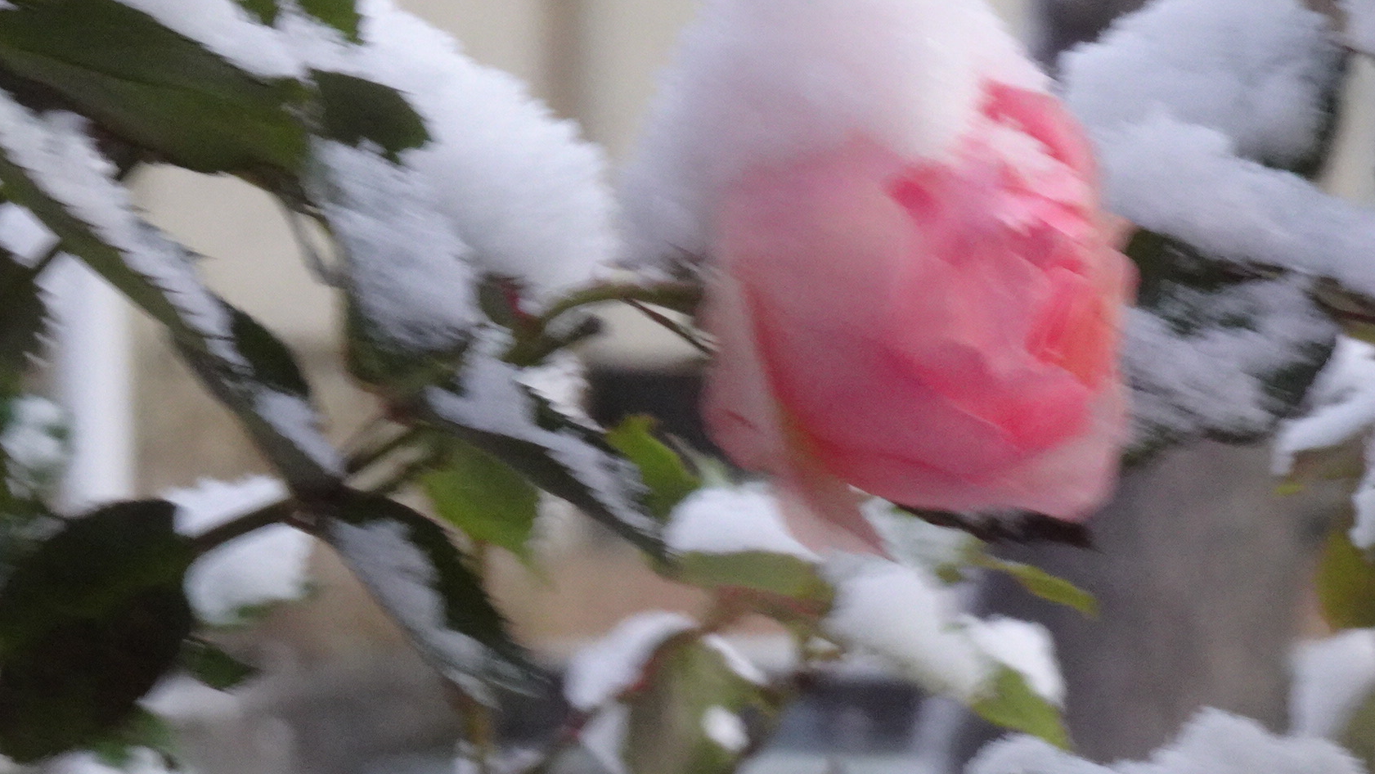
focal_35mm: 341
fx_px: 12434
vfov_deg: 3.6
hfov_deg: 6.3
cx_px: 1007
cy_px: 398
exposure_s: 1/10
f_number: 6.3
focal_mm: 32.19
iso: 800
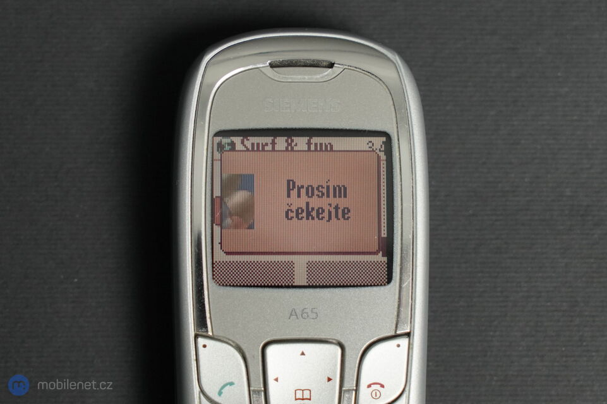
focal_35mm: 70
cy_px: 202
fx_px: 1180
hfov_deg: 28.9
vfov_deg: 19.4
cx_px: 304
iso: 2000
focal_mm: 70
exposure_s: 1/160
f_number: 6.3
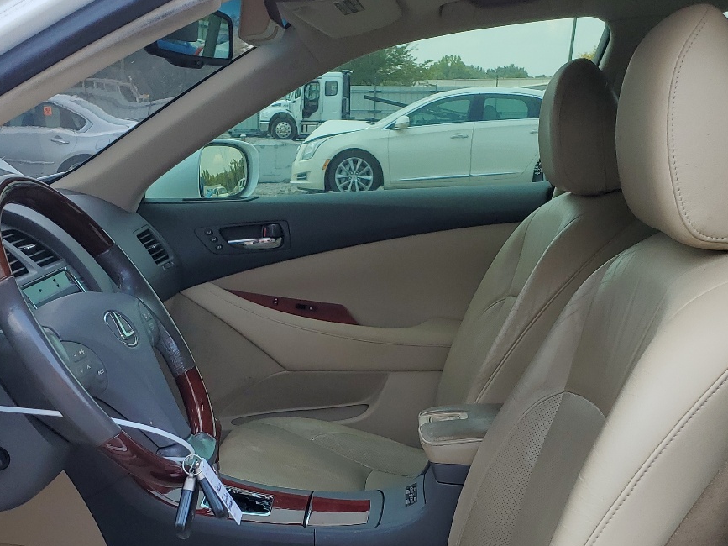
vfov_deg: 29.2
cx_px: 317
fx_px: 1009
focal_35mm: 48
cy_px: 475
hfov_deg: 39.6
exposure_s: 1/714
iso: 50
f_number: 1.5
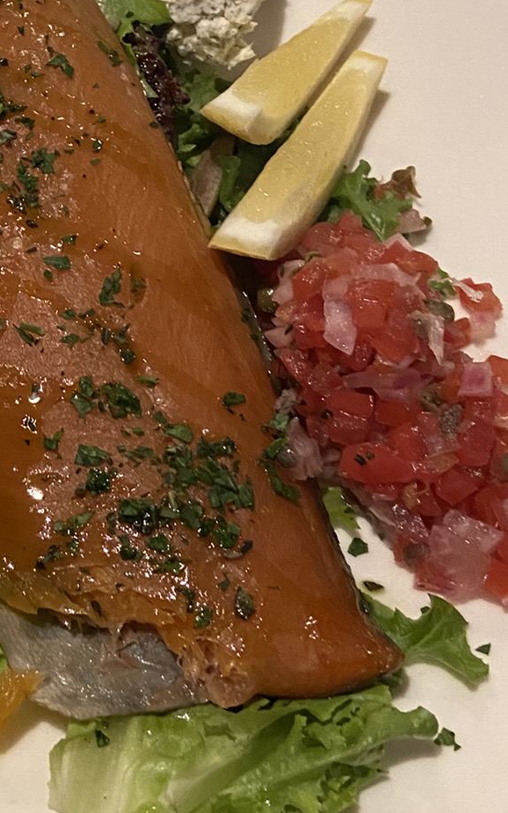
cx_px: -54
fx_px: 1351
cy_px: 292
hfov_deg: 20.3
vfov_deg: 33.3
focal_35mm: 61
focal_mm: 4.25
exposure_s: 1/30
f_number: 1.8
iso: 640
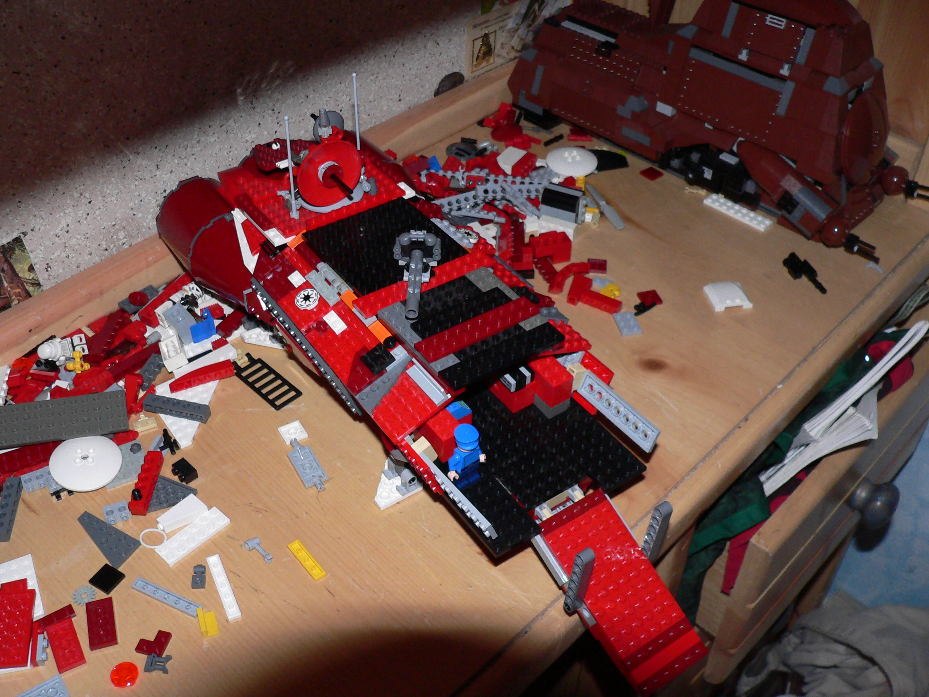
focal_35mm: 36
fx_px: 966
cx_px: 464
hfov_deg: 51.4
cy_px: 348
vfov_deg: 39.7
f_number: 2.8
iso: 200
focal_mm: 6
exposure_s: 1/80
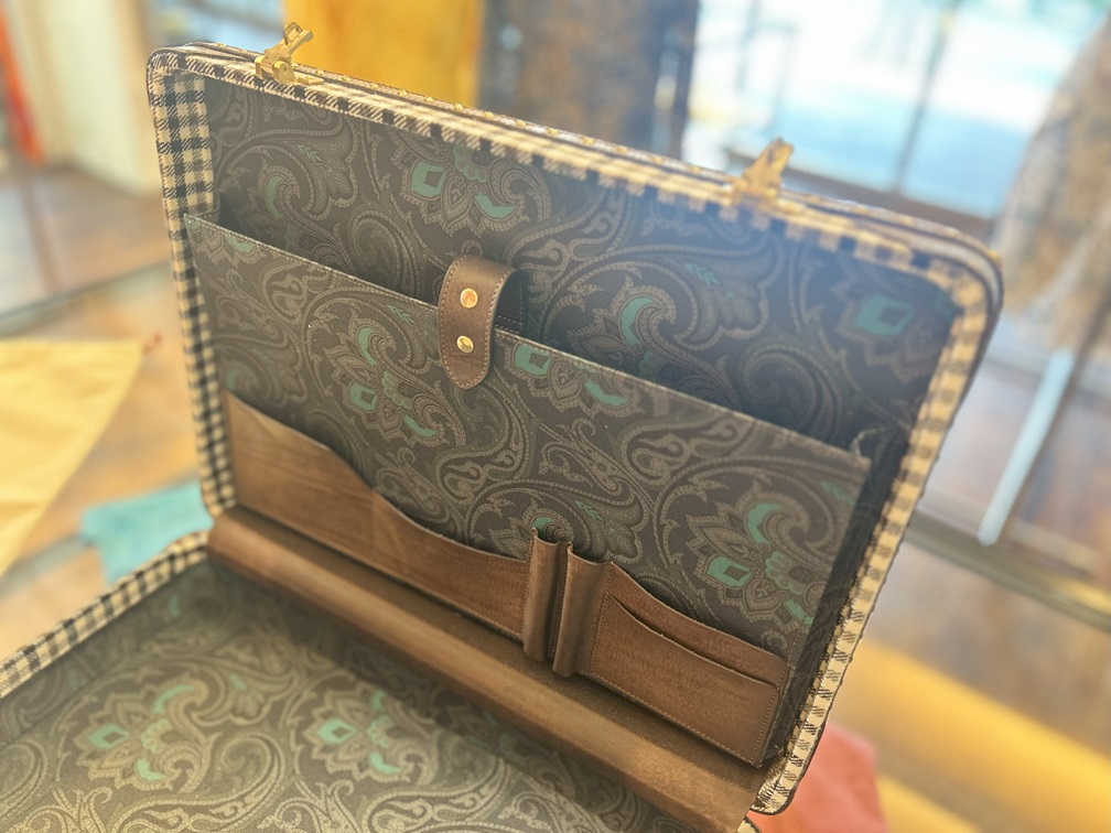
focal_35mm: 26
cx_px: 556
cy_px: 416
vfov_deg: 53.1
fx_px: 834
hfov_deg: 67.3
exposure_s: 1/60
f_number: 1.5
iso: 400
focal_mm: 5.7
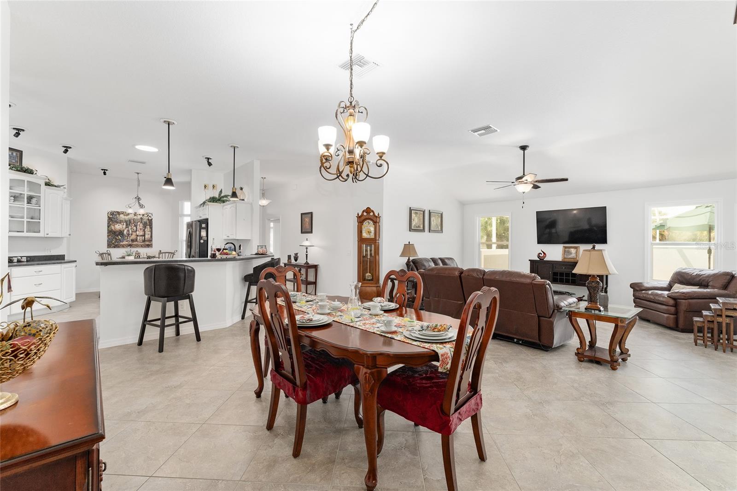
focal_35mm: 15
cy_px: 246
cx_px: 368
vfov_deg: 77.3
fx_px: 307
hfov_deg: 100.4
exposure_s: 1/13
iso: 320
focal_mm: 15
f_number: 8
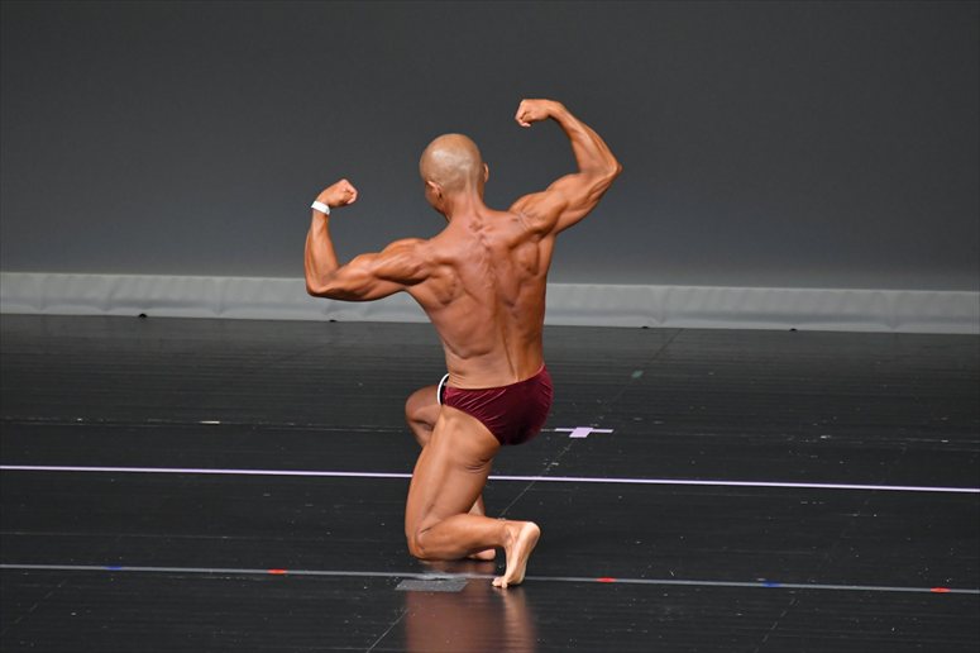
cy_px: 326
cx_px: 490
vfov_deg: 3.1
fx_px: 12244
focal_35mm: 450
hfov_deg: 4.6
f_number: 5.6
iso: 4000
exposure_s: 1/400
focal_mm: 300
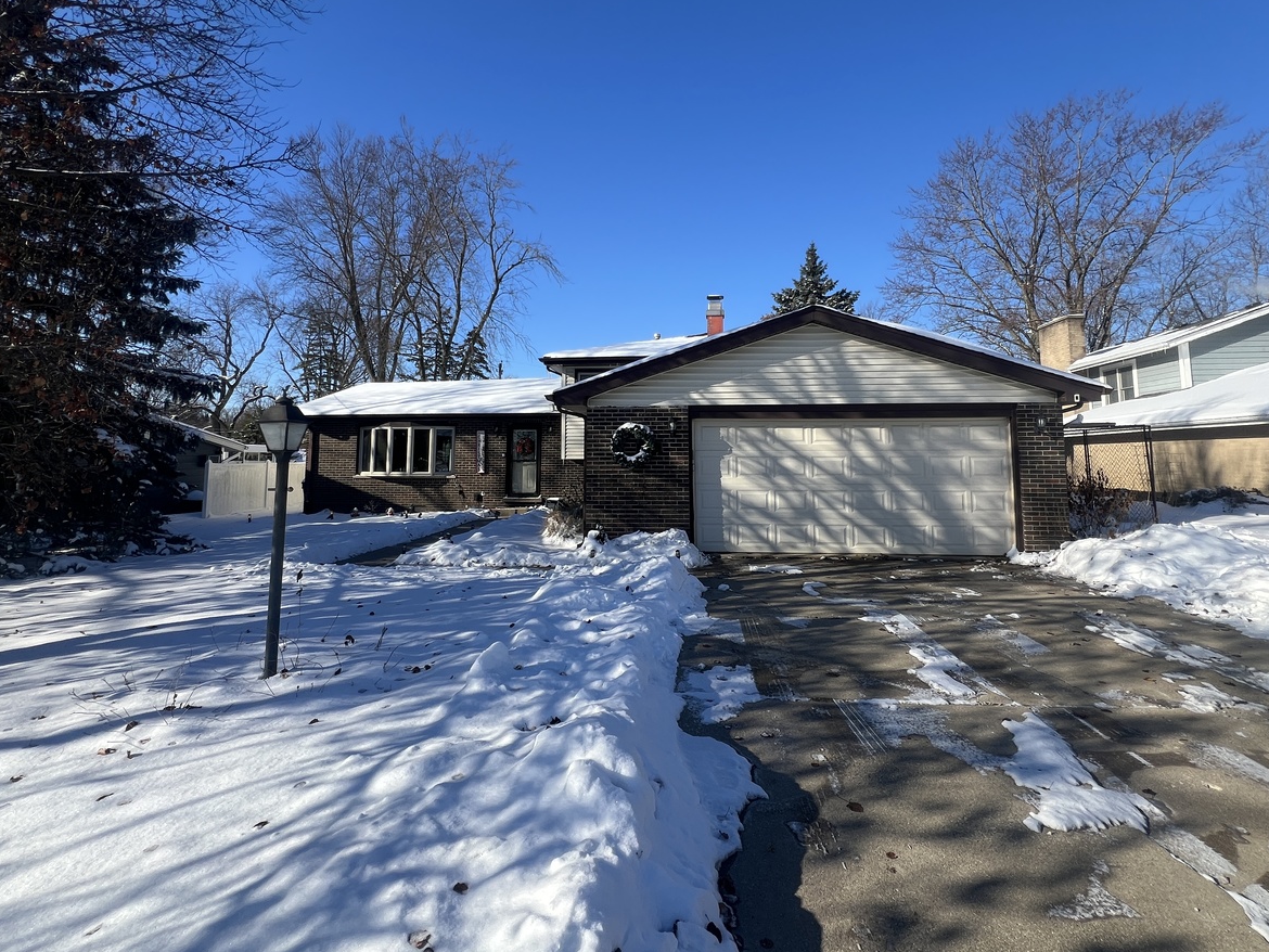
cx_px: 653
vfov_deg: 77.5
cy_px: 397
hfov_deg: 94.5
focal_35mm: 16
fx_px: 587
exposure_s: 1/1623
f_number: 1.8
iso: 32
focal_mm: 1.57
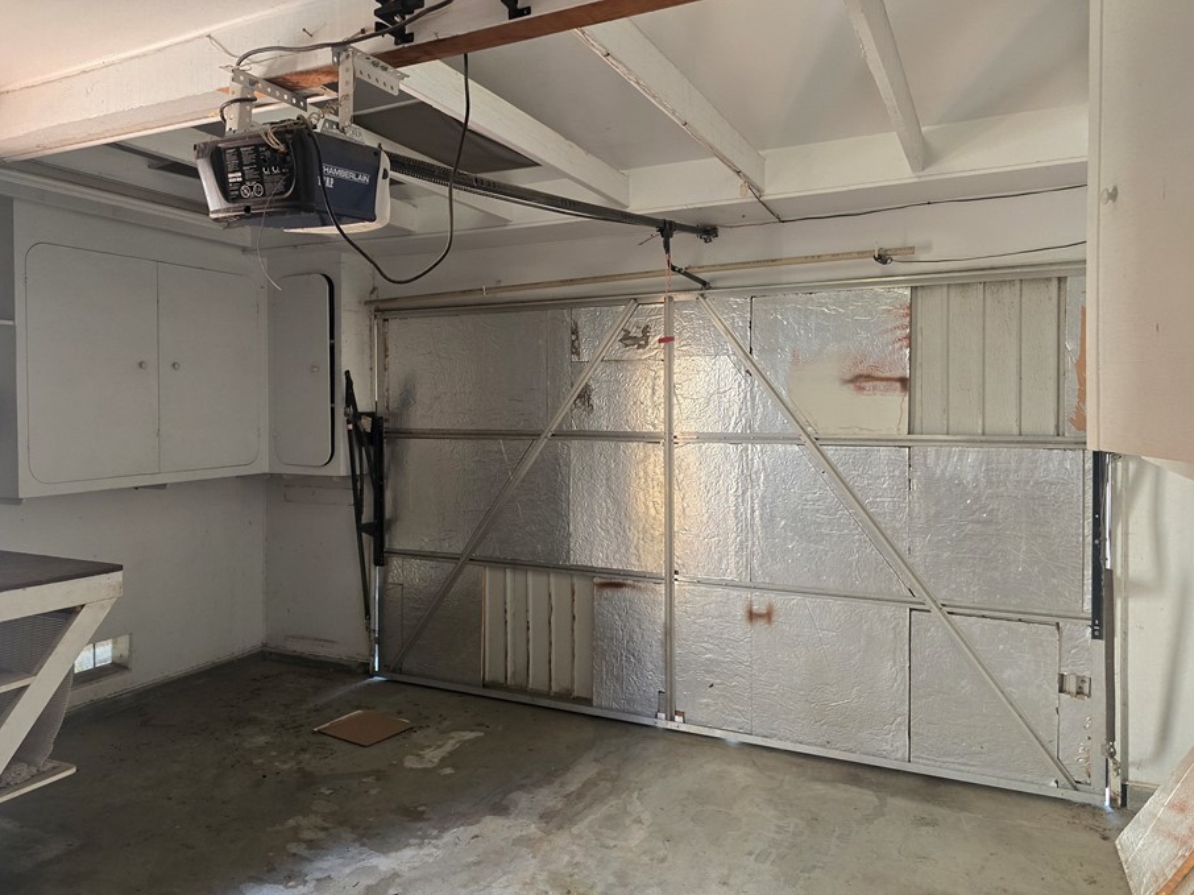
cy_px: 438
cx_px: 525
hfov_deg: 67.1
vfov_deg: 53.0
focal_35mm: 26
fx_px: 897
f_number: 1.7
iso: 500
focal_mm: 6.3
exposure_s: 1/120
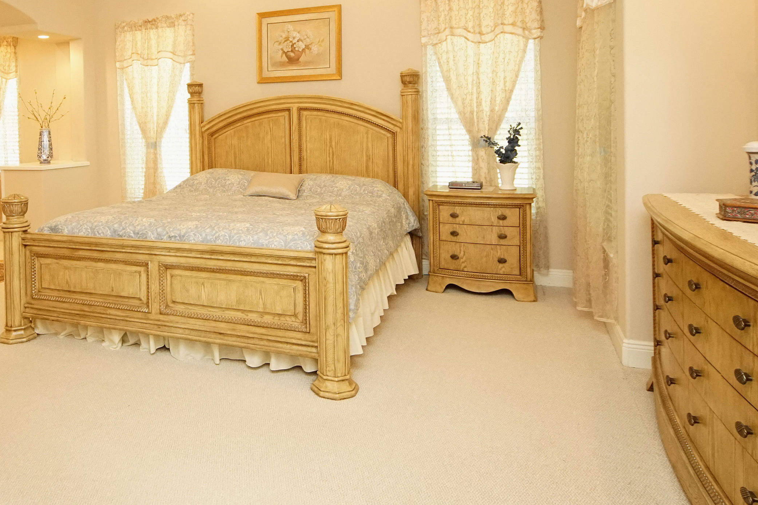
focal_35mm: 26
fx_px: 547
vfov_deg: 48.2
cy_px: 143
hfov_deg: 67.7
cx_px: 261
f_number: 4.5
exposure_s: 1/160
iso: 5000
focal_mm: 12
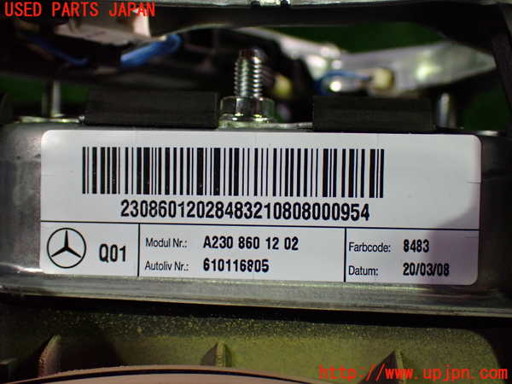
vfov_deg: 32.9
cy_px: 192
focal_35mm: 44
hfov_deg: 42.9
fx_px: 651
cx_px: 256
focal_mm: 7.84
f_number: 2.9
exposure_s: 1/100
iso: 800
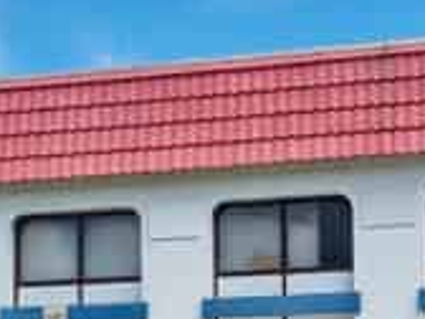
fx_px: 1252
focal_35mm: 102
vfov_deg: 14.0
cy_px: 394
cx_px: 296
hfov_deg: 19.2
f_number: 1.8
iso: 50
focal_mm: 5.4
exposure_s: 1/2592
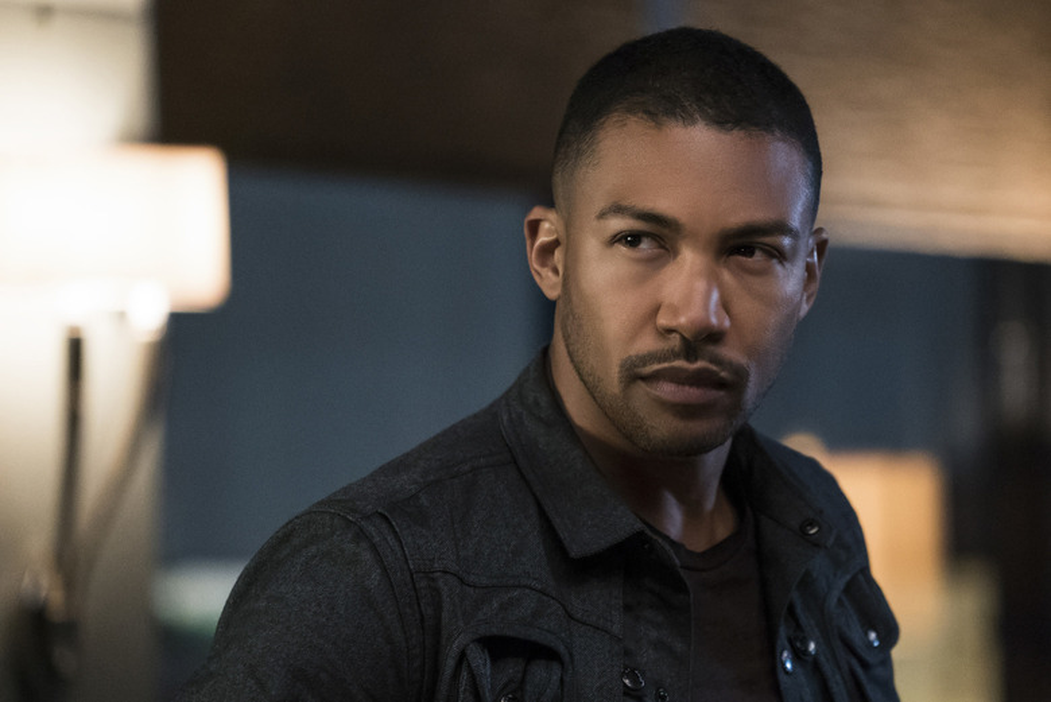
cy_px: 351
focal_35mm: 200
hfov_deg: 10.3
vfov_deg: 6.9
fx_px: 5842
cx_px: 526
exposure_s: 1/80
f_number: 4
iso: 12800
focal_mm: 200
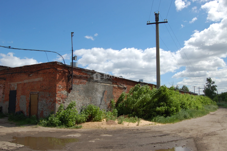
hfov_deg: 67.4
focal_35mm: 27
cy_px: 76
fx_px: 170
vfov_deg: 47.9
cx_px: 114
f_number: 10
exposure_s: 1/400
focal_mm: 18
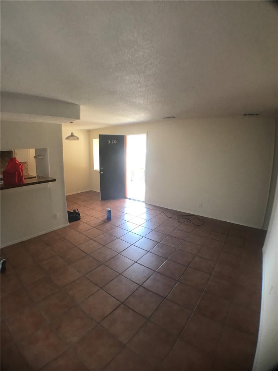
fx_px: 300
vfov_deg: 63.4
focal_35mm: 28
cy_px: 186
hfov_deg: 49.7
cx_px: 139
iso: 40
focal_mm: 3.99
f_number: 1.8
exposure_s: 1/20
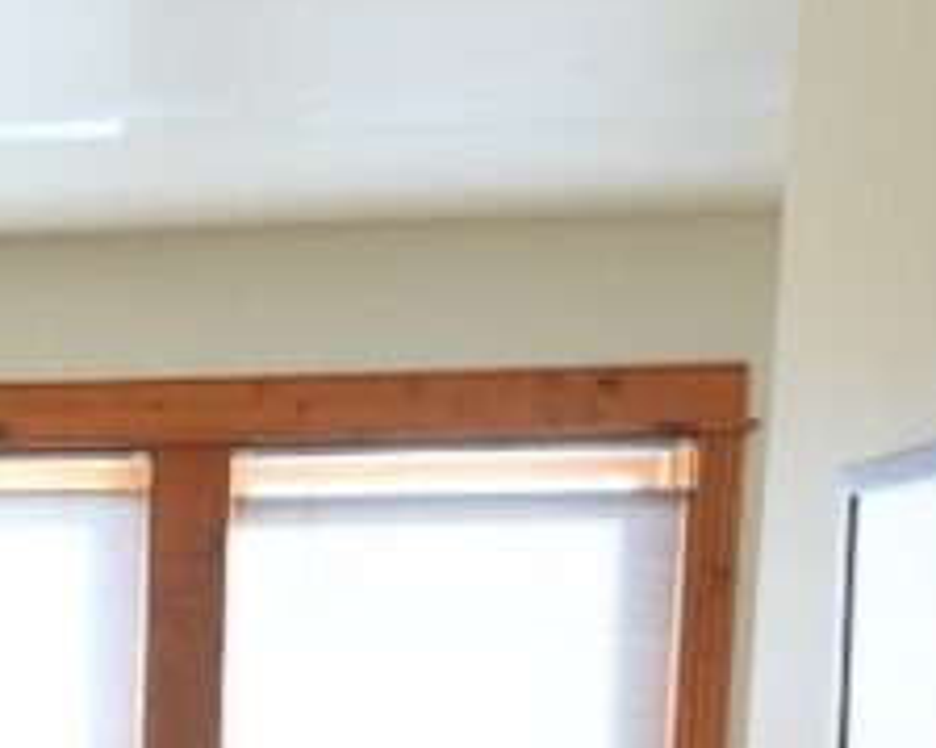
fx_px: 2852
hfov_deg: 16.9
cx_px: -472
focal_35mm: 103
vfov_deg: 13.6
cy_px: 1277
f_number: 4
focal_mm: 16
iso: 200
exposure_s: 1/60
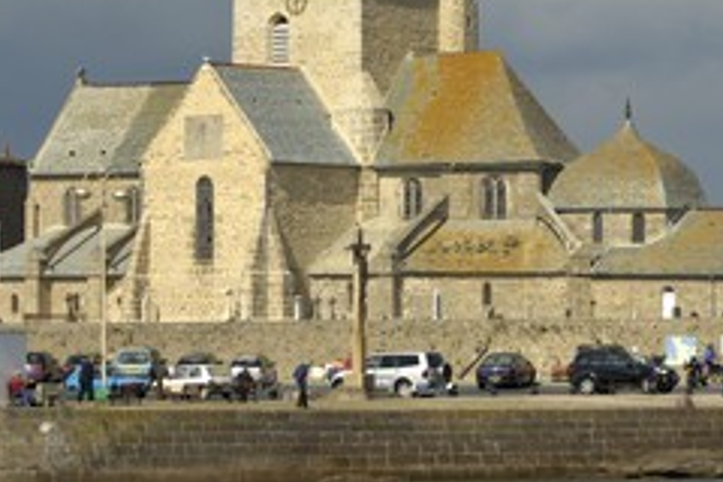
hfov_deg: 8.2
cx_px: 453
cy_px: 190
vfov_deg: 5.5
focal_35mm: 250
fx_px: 5018
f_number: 7.1
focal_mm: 95
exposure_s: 1/400
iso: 100
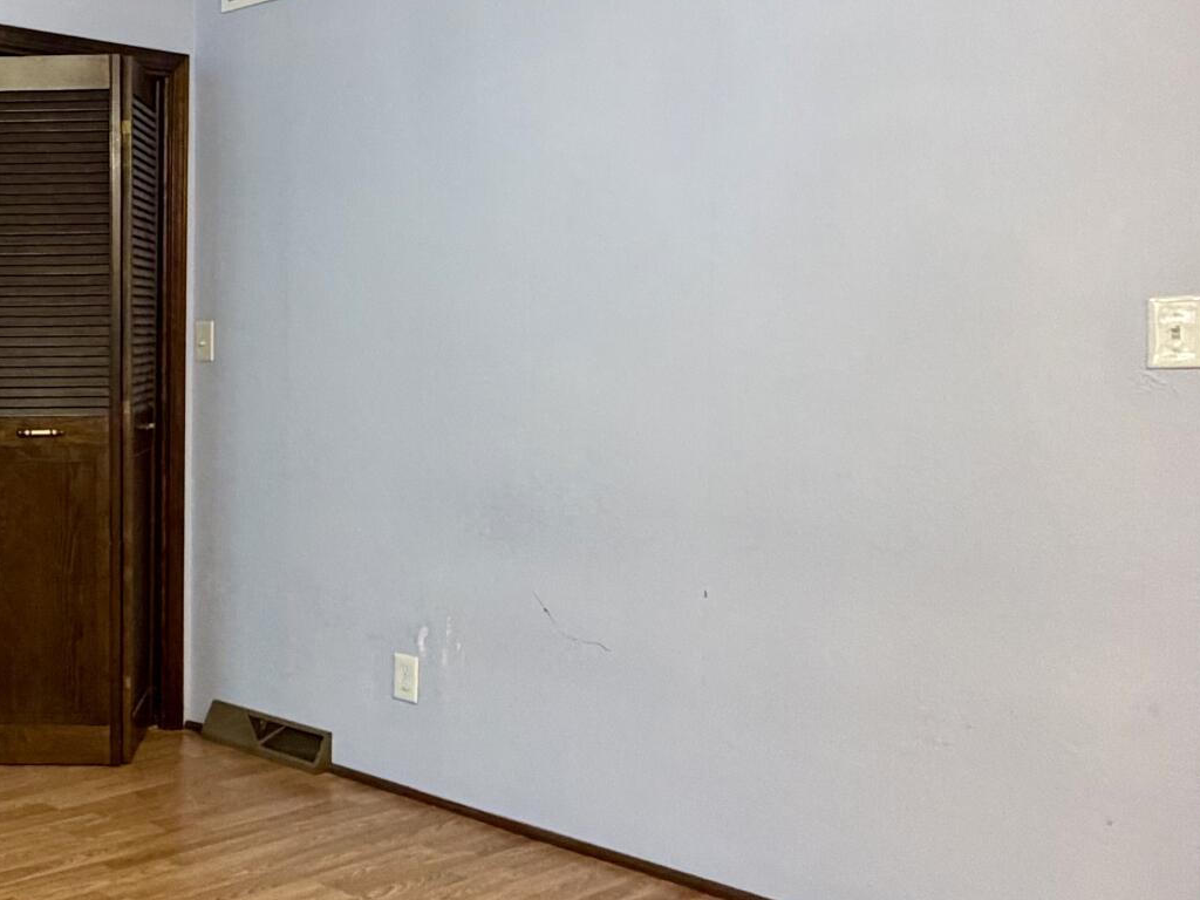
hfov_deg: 39.4
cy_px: 409
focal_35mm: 41
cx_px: -46
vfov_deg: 35.1
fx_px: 1421
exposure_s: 1/60
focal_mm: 2.22
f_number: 2.2
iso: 400
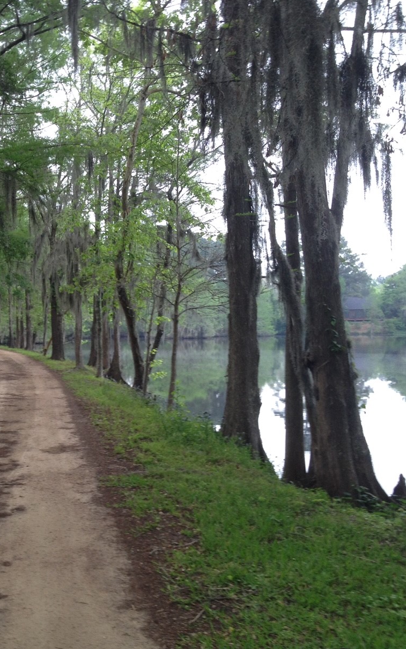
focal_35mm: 50
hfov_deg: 24.8
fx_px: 885
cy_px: 325
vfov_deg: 40.3
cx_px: 13
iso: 50
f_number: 2.4
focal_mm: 4.28
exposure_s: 1/60
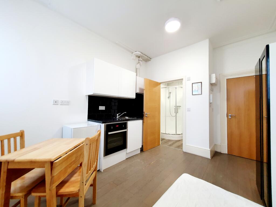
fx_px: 104
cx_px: 138
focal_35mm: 13
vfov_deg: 89.9
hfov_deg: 106.2
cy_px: 104
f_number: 2.2
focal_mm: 1.8
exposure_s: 1/50
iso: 200
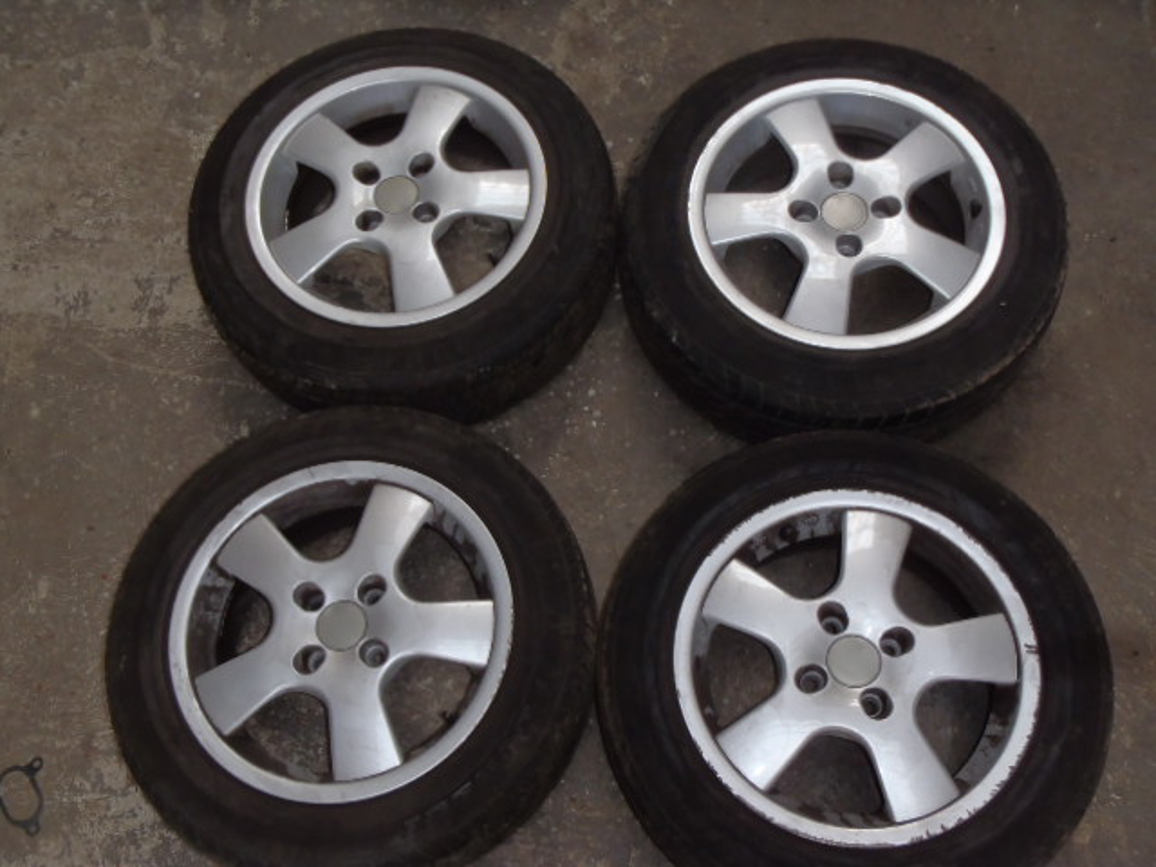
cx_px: 578
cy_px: 434
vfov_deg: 37.7
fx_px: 1269
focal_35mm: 38
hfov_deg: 49.0
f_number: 4.6
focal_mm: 6.83
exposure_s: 1/40
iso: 125
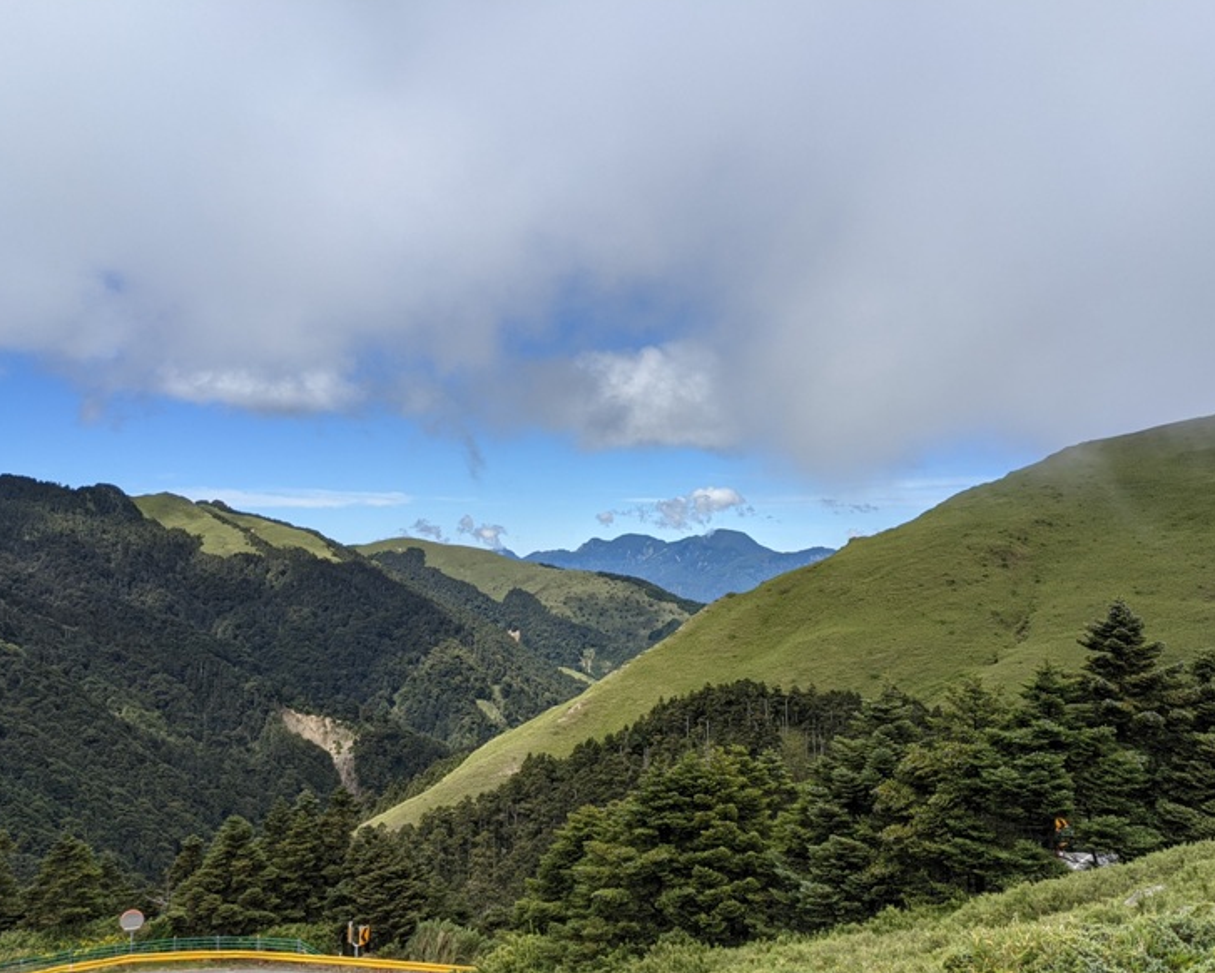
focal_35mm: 29
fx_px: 1043
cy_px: 493
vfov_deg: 50.0
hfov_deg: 60.4
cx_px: 648
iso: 67
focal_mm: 4.38
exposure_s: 1/3906
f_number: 1.73
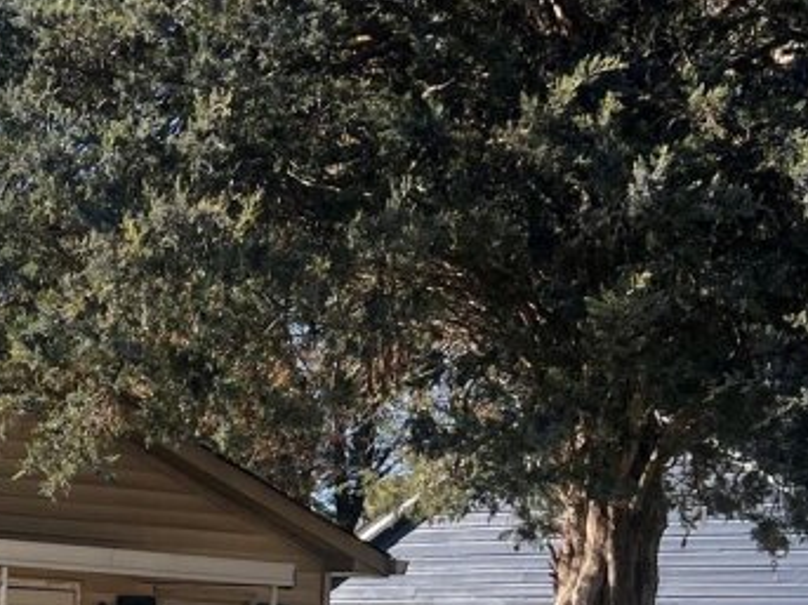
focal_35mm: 91
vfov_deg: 15.8
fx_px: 2123
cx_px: -57
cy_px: 666
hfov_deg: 20.6
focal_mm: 5.7
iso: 50
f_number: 1.5
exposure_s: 1/2299
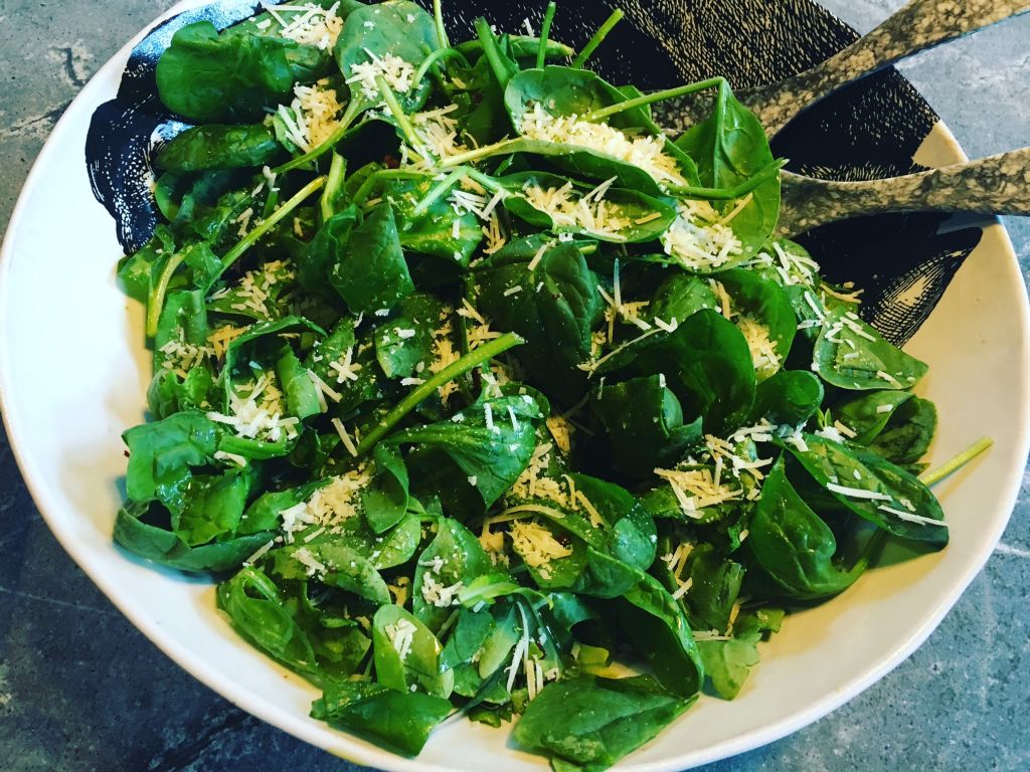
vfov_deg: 48.2
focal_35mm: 29
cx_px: 515
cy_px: 386
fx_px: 863
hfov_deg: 61.7
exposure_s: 1/33
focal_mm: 4.15
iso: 200
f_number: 2.2
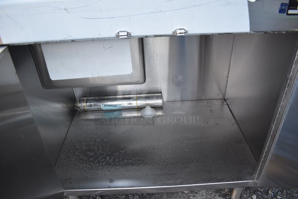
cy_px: 100
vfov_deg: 48.0
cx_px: 149
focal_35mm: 27
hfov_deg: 67.3
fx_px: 224
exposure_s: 1/250
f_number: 4.5
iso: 400
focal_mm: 18
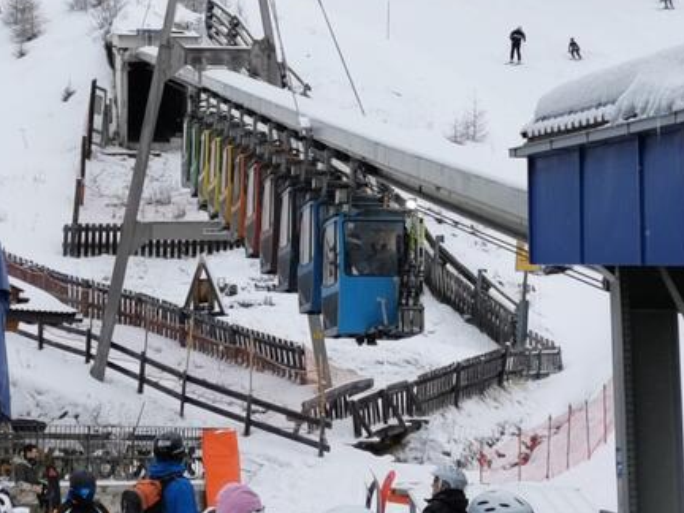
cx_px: 217
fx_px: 2213
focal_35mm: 112
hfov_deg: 17.5
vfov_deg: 13.1
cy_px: 89
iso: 50
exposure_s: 1/3333
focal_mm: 5.58
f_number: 1.8
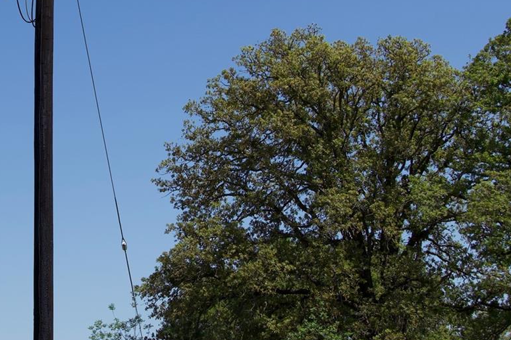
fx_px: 1348
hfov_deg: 21.2
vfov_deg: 14.4
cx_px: 91
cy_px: 125
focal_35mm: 95
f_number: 5
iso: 100
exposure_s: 1/800
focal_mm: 24
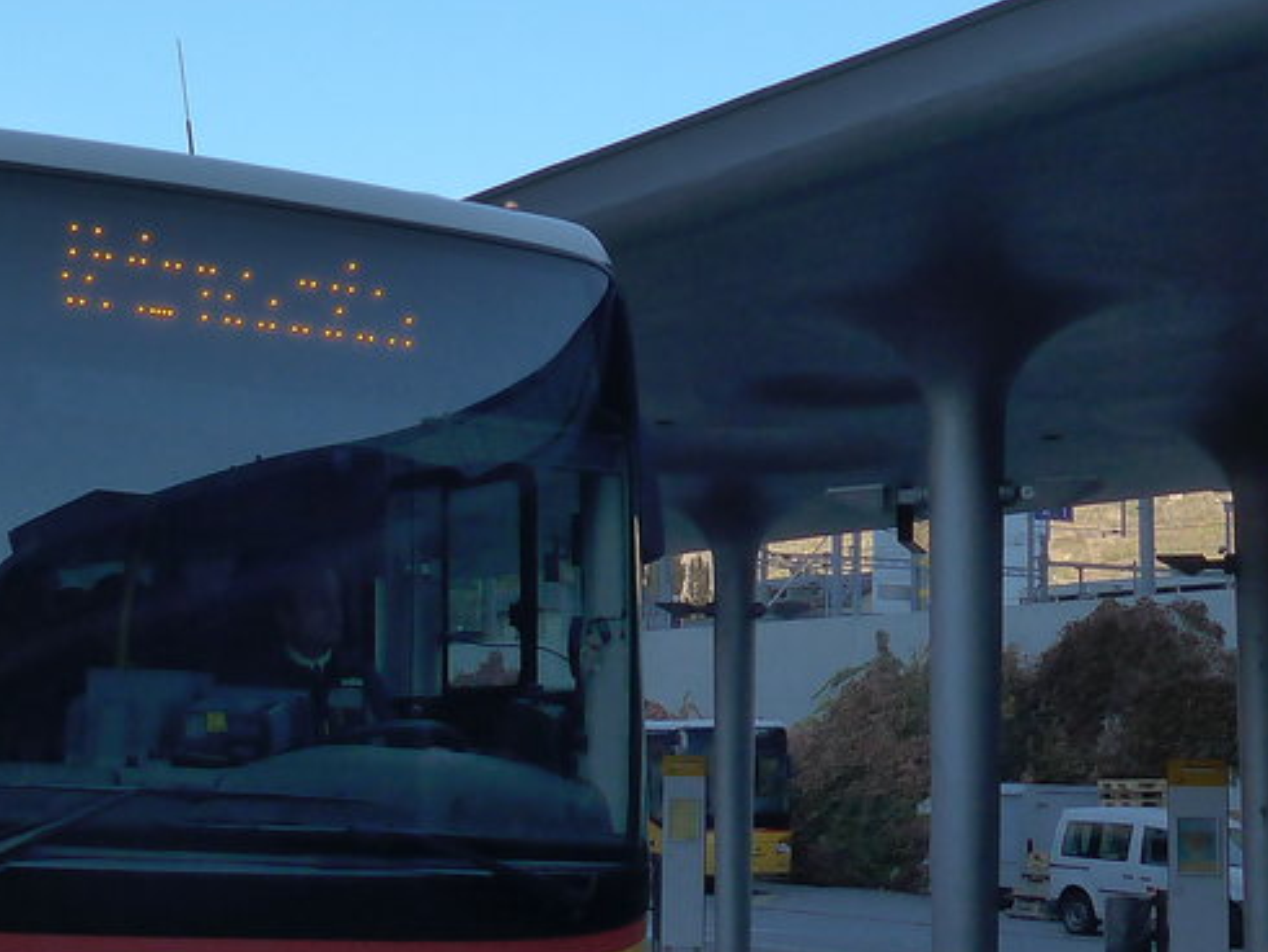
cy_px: 471
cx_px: 290
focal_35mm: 71
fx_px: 2602
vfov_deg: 20.7
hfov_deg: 27.0
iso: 160
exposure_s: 1/800
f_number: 2.8
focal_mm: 6
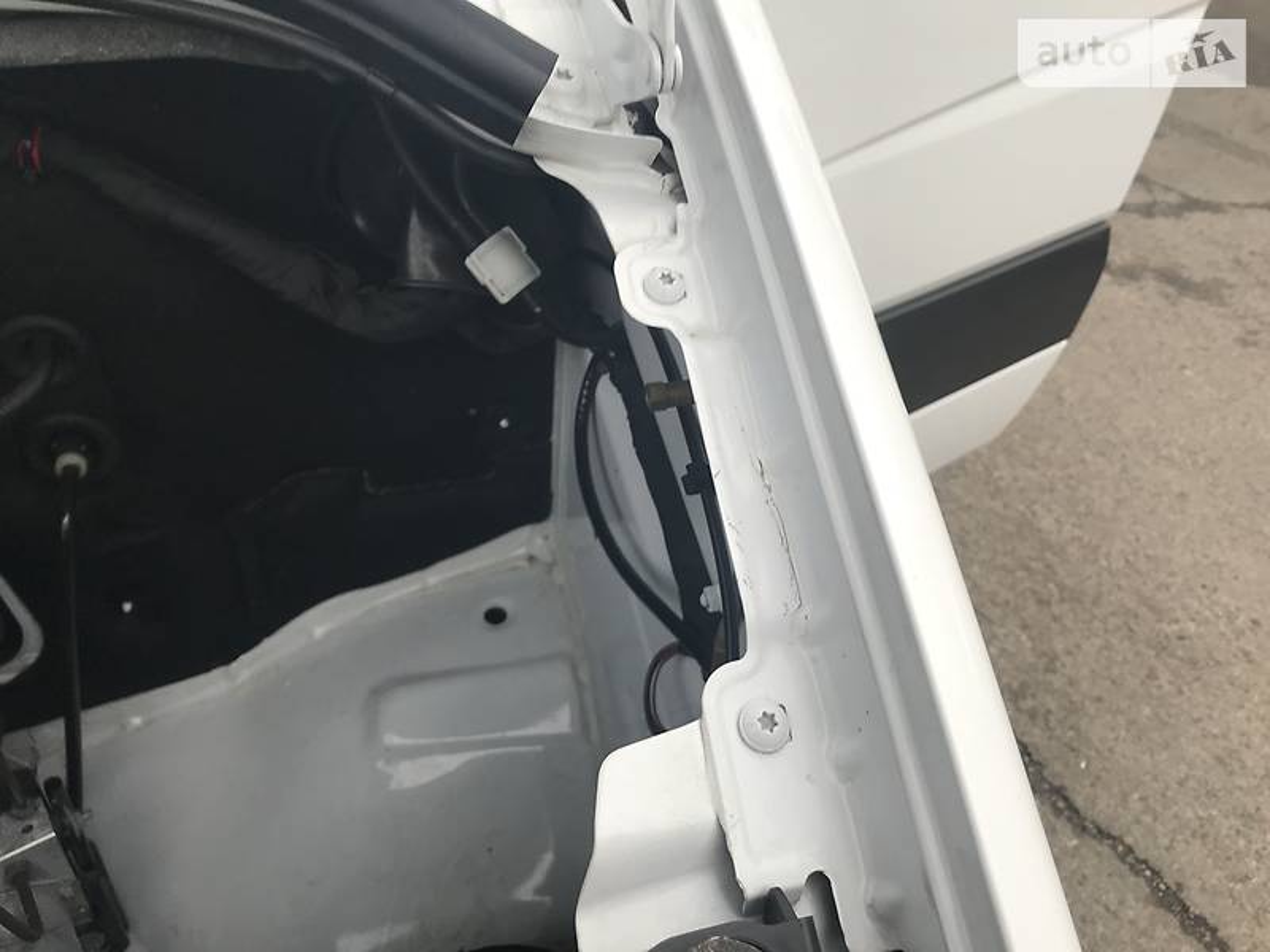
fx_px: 1027
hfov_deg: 63.4
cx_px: 635
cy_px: 476
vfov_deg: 49.7
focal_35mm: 28
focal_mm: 4
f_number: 1.8
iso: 25
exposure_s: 1/78
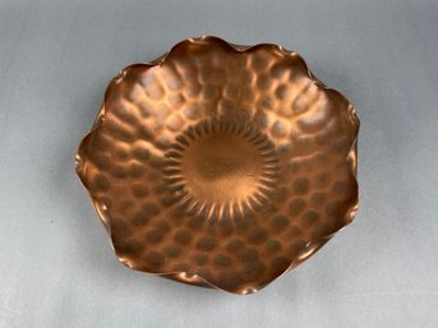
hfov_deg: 67.3
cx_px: 219
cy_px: 164
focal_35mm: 26
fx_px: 329
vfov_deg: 53.0
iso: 32
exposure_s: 1/354
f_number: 1.6
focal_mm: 4.2
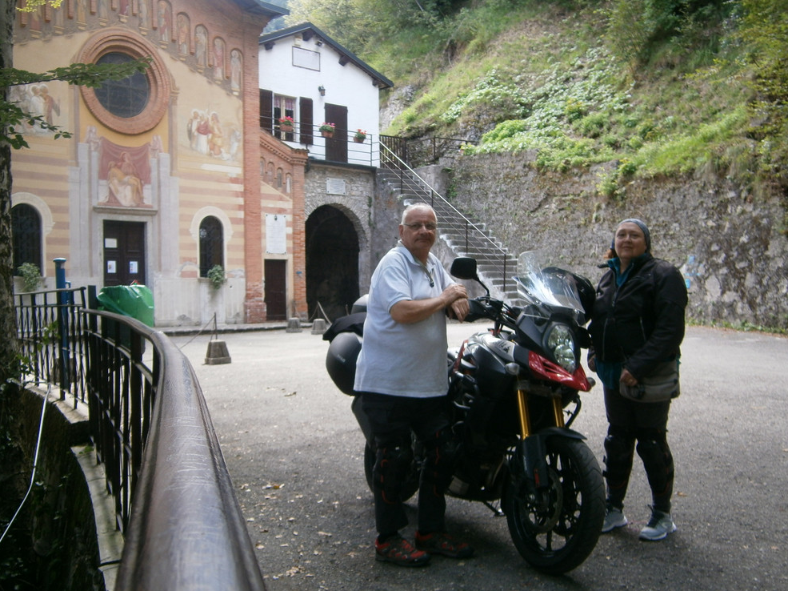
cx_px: 373
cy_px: 288
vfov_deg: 36.8
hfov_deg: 47.9
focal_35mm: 39
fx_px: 887
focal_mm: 6.4
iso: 80
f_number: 3.1
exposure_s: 1/80
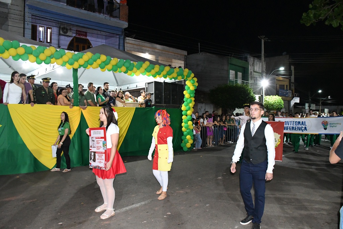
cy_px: 114
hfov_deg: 67.4
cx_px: 172
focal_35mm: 27
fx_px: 257
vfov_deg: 47.9
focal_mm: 18
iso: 8000
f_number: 5
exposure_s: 1/80
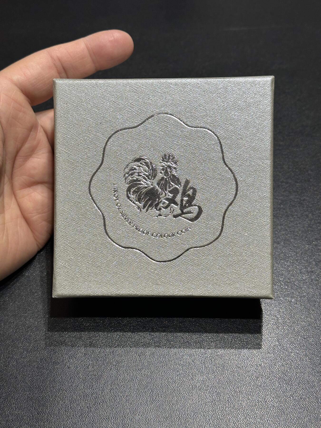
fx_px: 593
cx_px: 160
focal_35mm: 48
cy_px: 214
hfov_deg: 30.3
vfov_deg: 39.7
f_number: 1.78
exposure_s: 1/50
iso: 125
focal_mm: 6.86
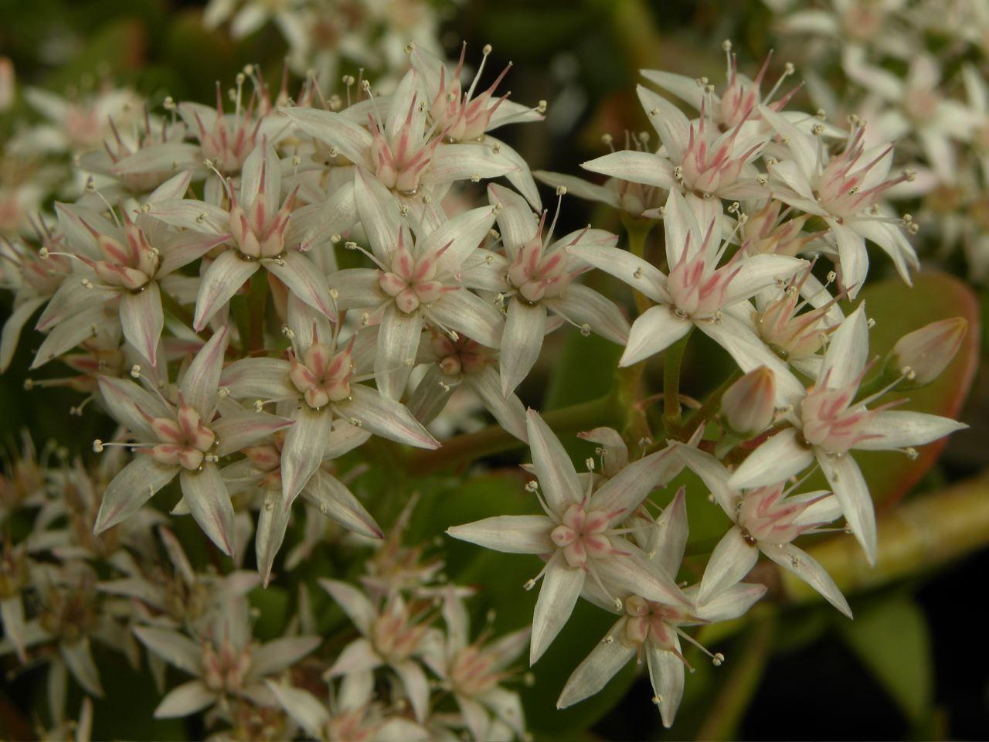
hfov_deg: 26.0
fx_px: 2143
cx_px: 494
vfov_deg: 19.6
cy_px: 371
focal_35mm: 75
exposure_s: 1/262
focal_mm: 13.4
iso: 64
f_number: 5.6
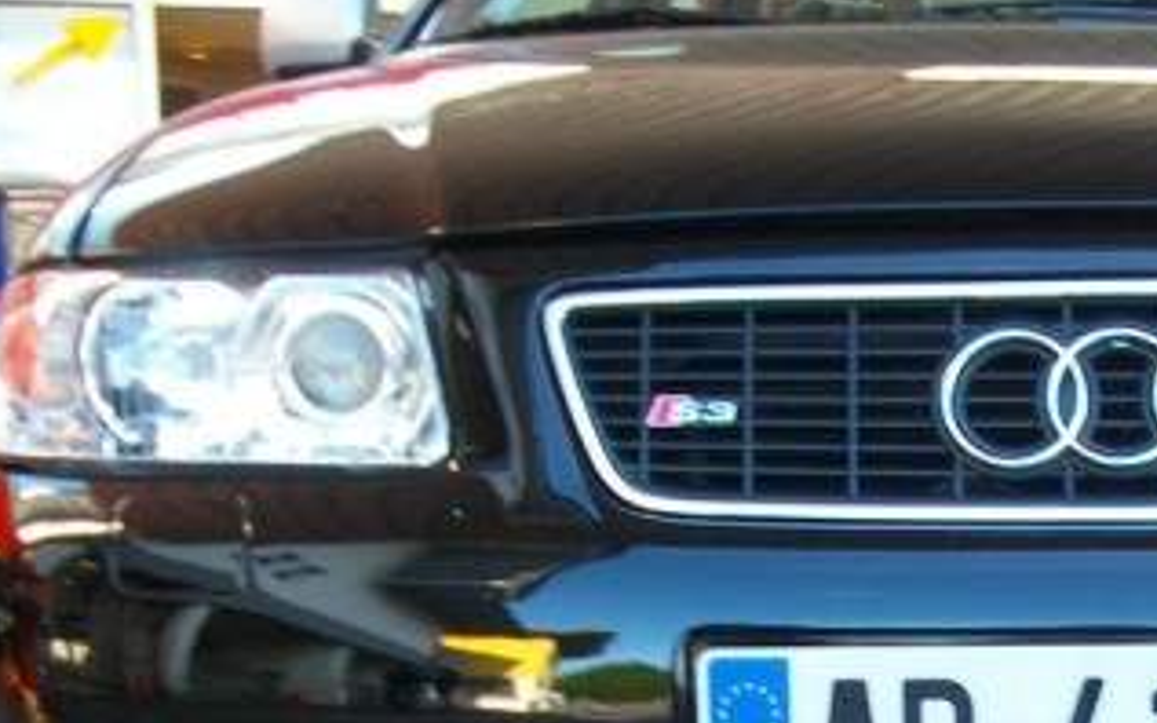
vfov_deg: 13.7
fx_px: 2869
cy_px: 1011
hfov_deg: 21.8
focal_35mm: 91
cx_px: 1204
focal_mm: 5.7
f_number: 2.9
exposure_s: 1/50
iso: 80
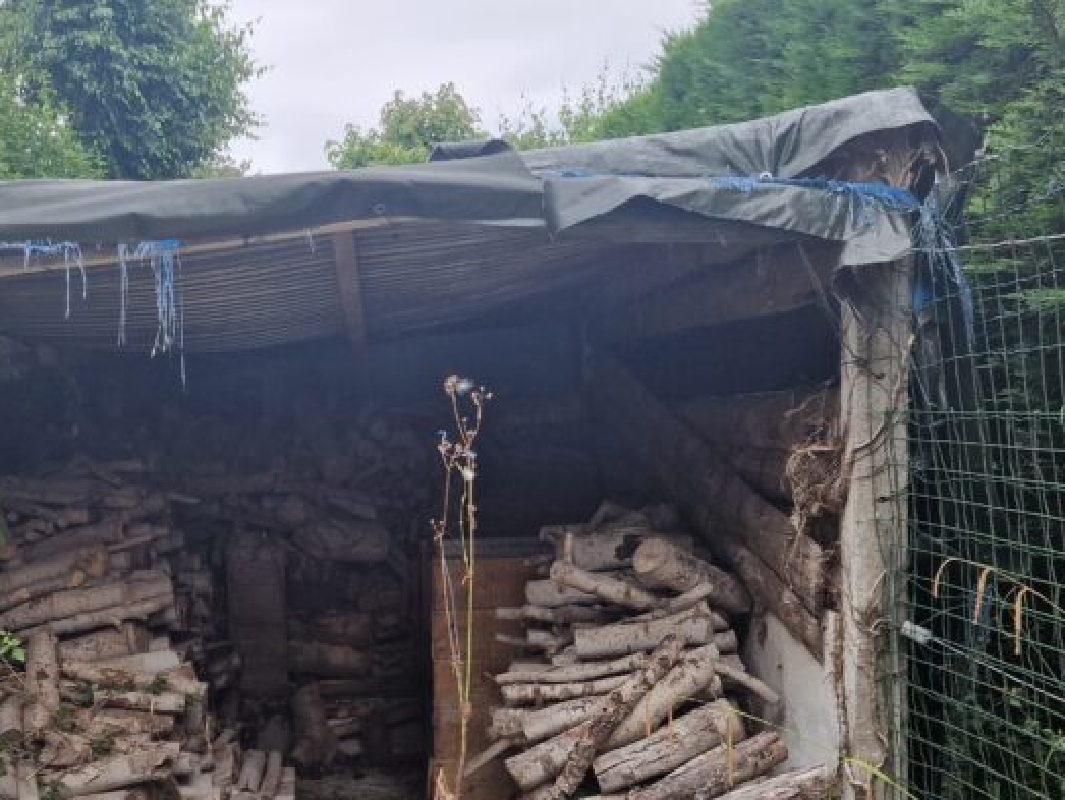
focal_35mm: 45
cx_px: 352
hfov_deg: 41.5
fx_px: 1385
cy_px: 554
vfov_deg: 31.9
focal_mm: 6.4
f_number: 1.8
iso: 50
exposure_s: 1/516
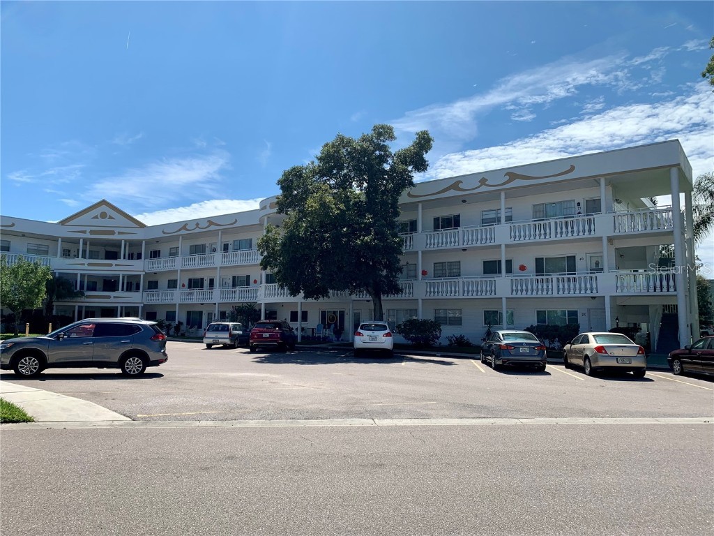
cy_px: 268
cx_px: 357
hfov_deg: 67.3
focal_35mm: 26
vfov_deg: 53.1
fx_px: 536
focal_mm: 4.25
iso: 25
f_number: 1.8
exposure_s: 1/2833
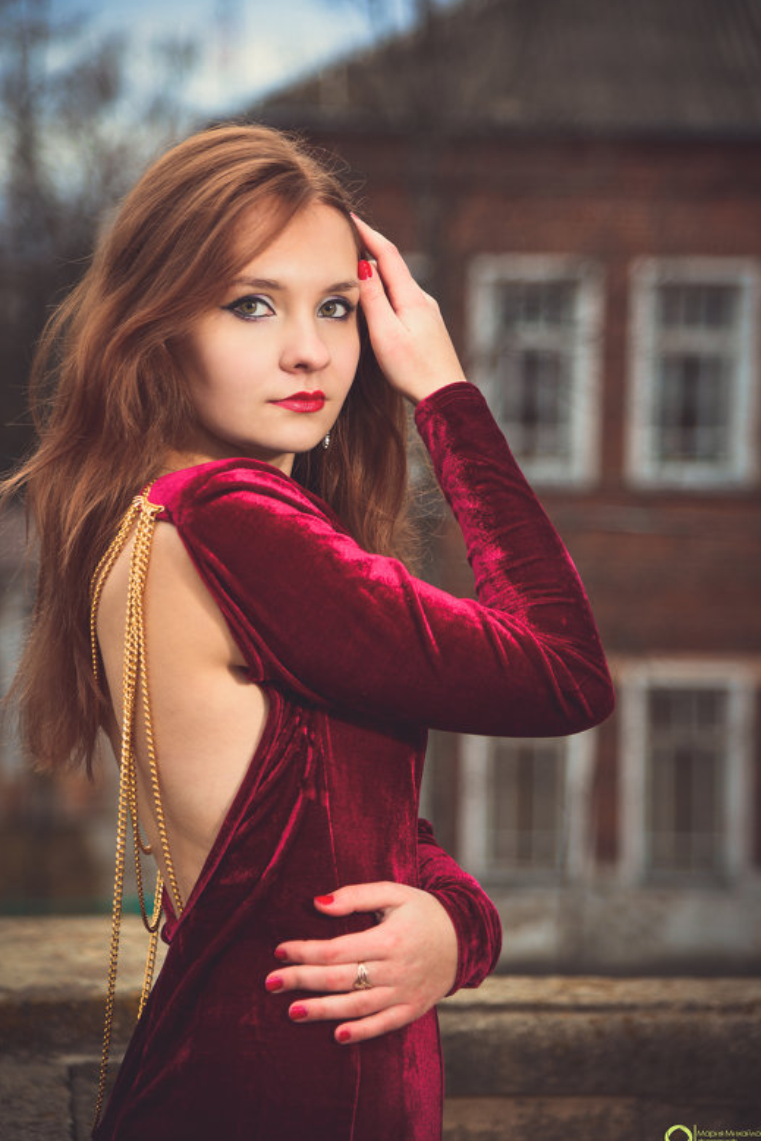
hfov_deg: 13.3
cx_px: 389
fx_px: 3264
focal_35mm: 103
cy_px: 571
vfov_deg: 19.8
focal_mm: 100
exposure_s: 1/60
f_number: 4
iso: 100
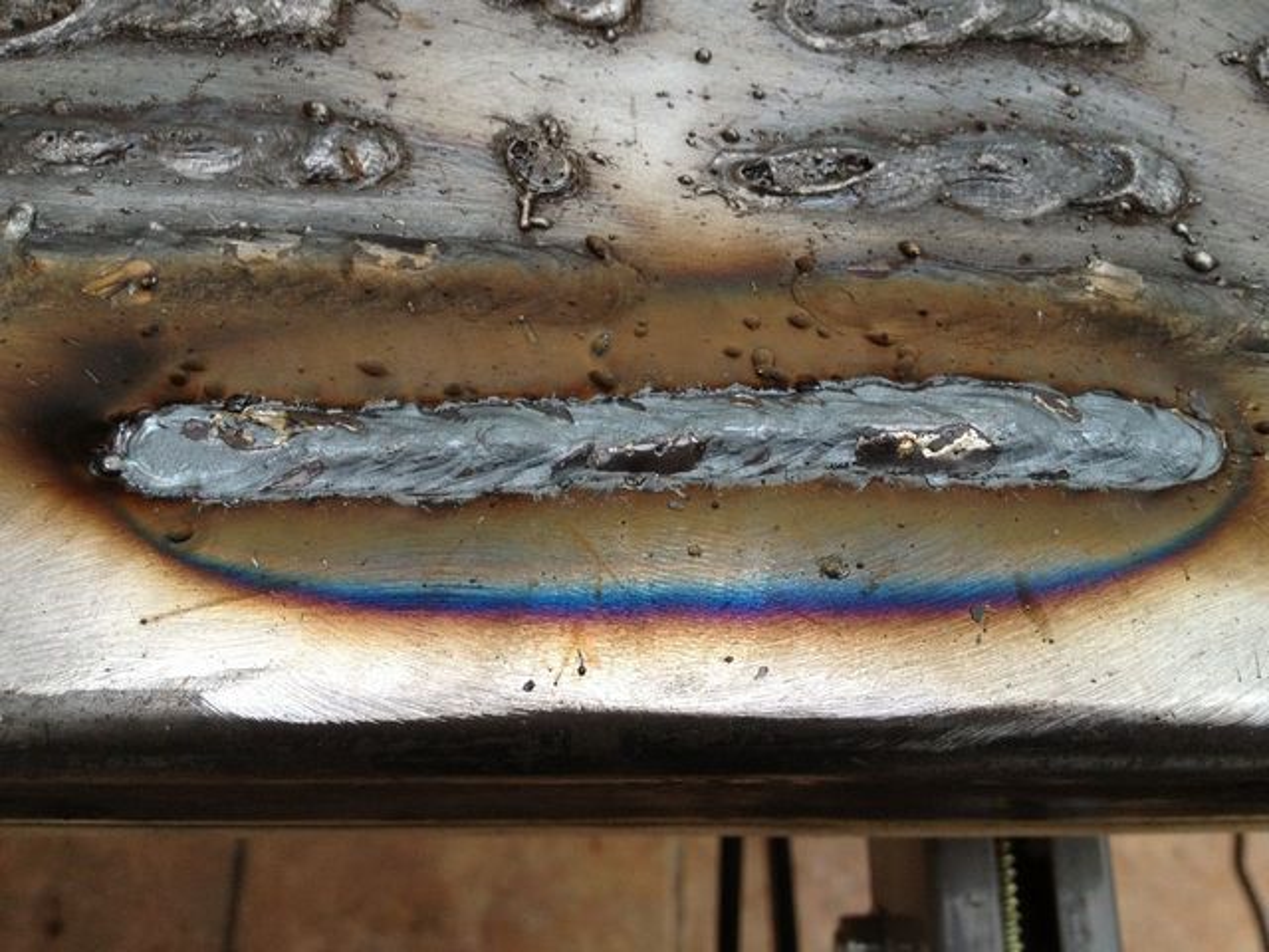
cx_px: 634
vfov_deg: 40.7
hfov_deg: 52.6
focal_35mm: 35
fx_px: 1283
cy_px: 476
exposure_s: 1/120
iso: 125
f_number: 2.4
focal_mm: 4.28
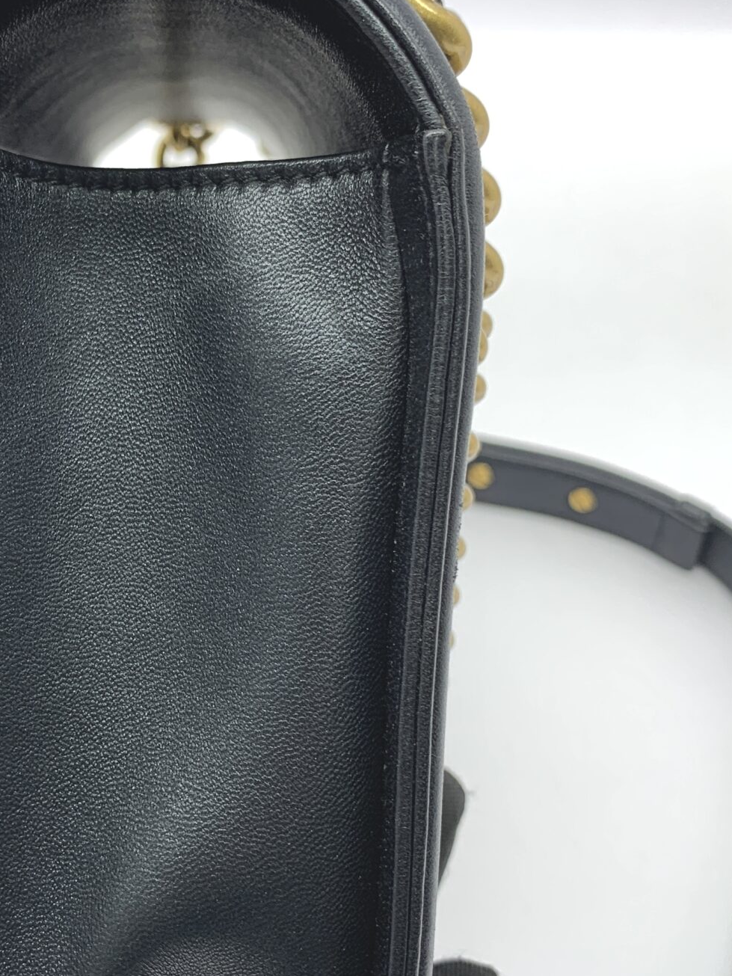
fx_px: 1438
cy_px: 506
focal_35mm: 51
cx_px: 154
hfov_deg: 28.0
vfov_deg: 37.5
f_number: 1.8
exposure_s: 1/100
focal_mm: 4.25
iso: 32
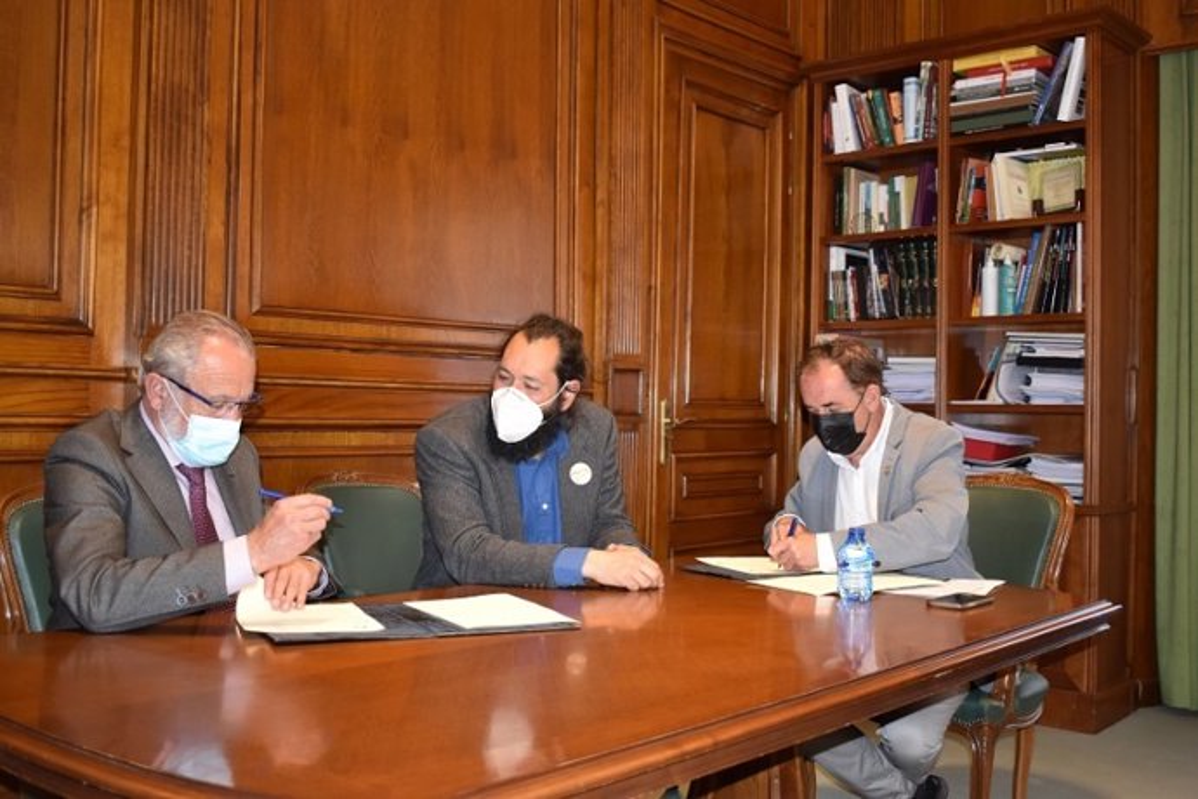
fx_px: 1198
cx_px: 599
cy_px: 400
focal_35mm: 36
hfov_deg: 53.1
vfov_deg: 36.9
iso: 800
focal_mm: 24
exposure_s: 1/60
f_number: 4
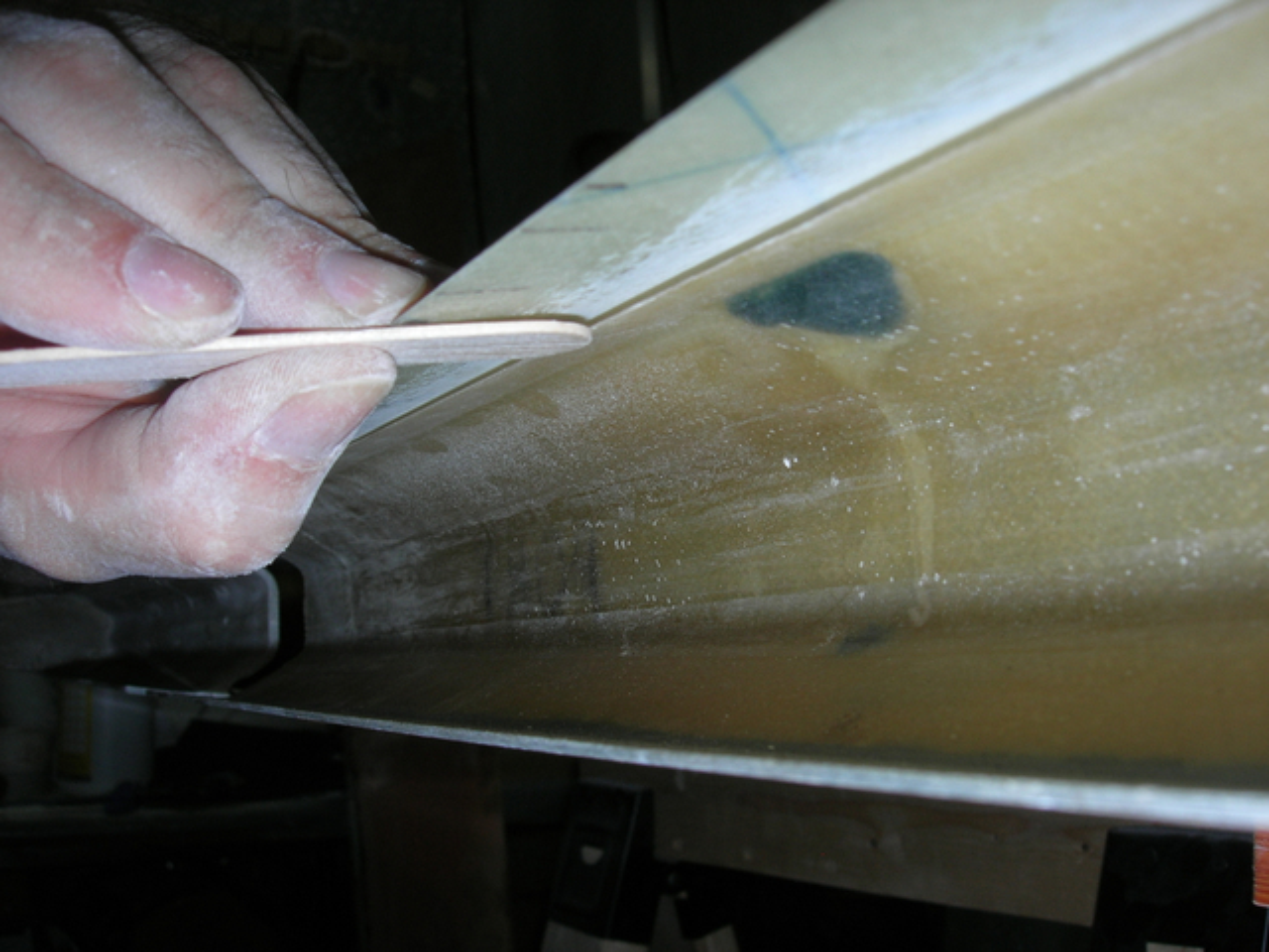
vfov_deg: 37.7
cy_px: 476
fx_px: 1393
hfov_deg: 49.0
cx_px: 634
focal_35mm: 38
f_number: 4.8
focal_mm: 7.8
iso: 64
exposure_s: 1/60.1
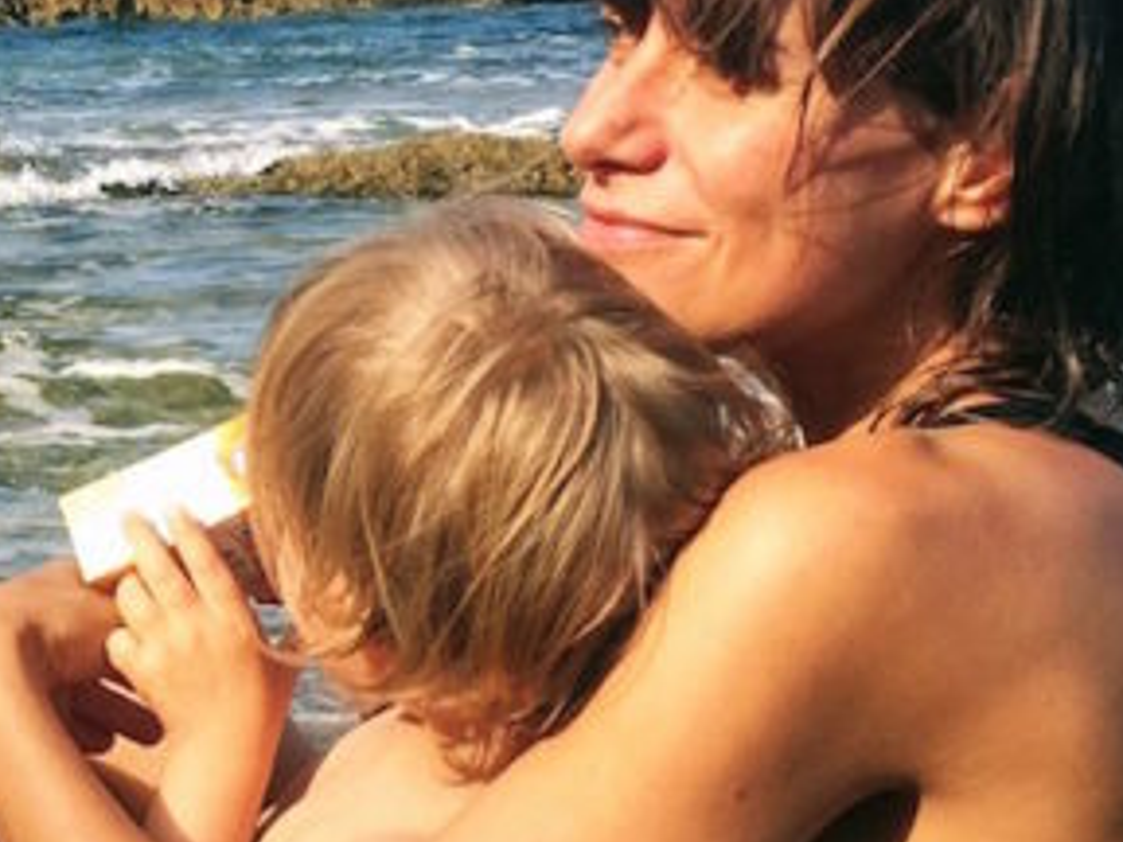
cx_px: 12
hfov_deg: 18.6
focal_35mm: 103
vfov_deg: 14.4
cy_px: 421
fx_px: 3341
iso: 32
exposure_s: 1/1464
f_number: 2.2
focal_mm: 4.15
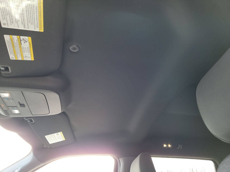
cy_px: 86
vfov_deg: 56.8
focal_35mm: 24
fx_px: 159
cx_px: 115
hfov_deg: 71.6
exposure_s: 1/59
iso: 189
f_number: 1.8
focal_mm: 6.7
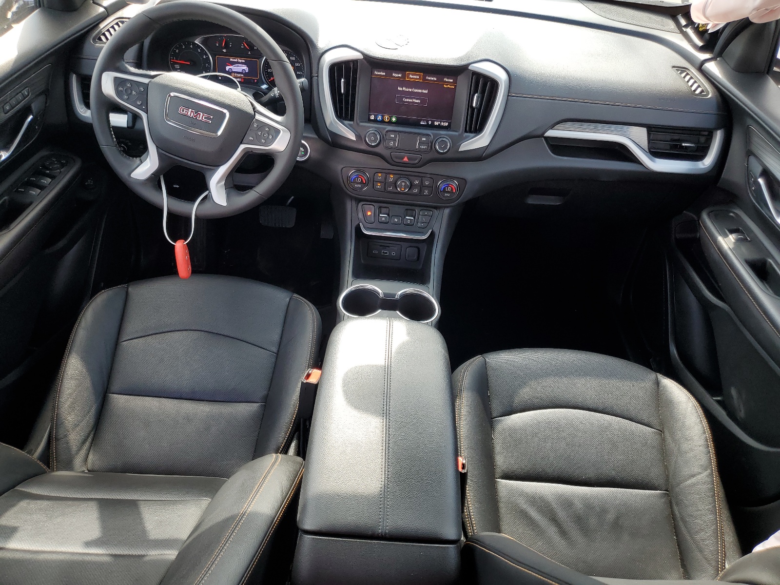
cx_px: 390
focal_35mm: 26
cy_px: 292
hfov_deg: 67.3
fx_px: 586
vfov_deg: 53.1
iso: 50
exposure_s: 1/127
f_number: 1.5
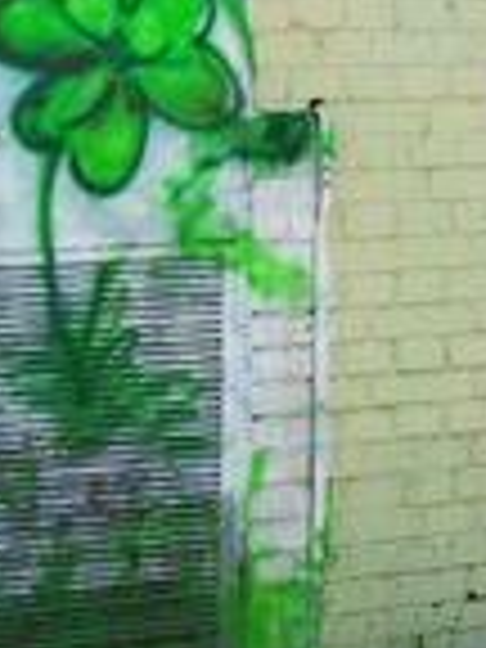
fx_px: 1816
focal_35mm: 97
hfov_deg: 14.8
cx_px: -81
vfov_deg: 19.7
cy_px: 22
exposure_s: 1/90
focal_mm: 6.3
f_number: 8.4
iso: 100
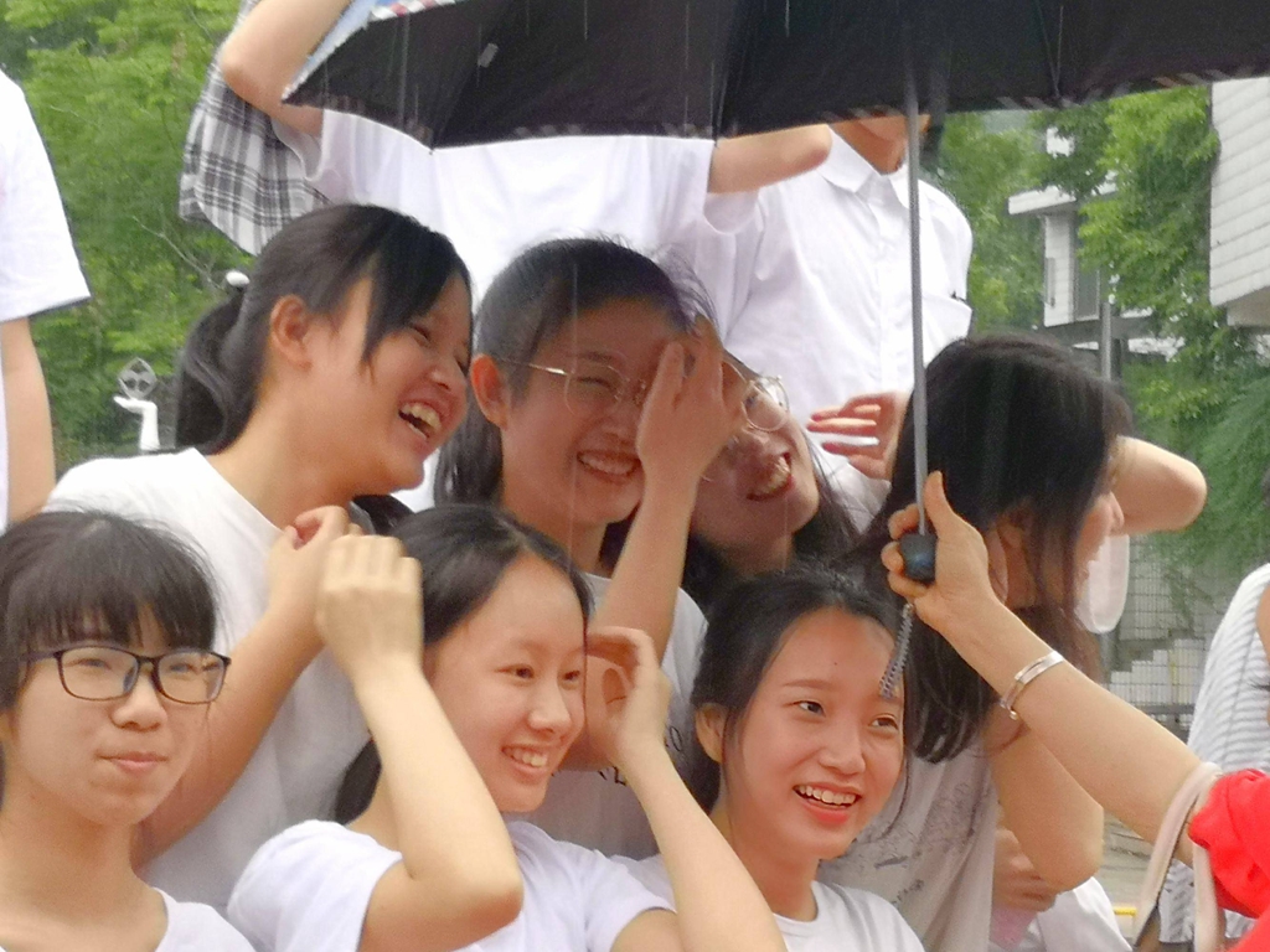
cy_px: 476
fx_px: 4072
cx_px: 635
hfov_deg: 17.7
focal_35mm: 111
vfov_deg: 13.3
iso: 64
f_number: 1.8
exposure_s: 1/100
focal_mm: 3.95
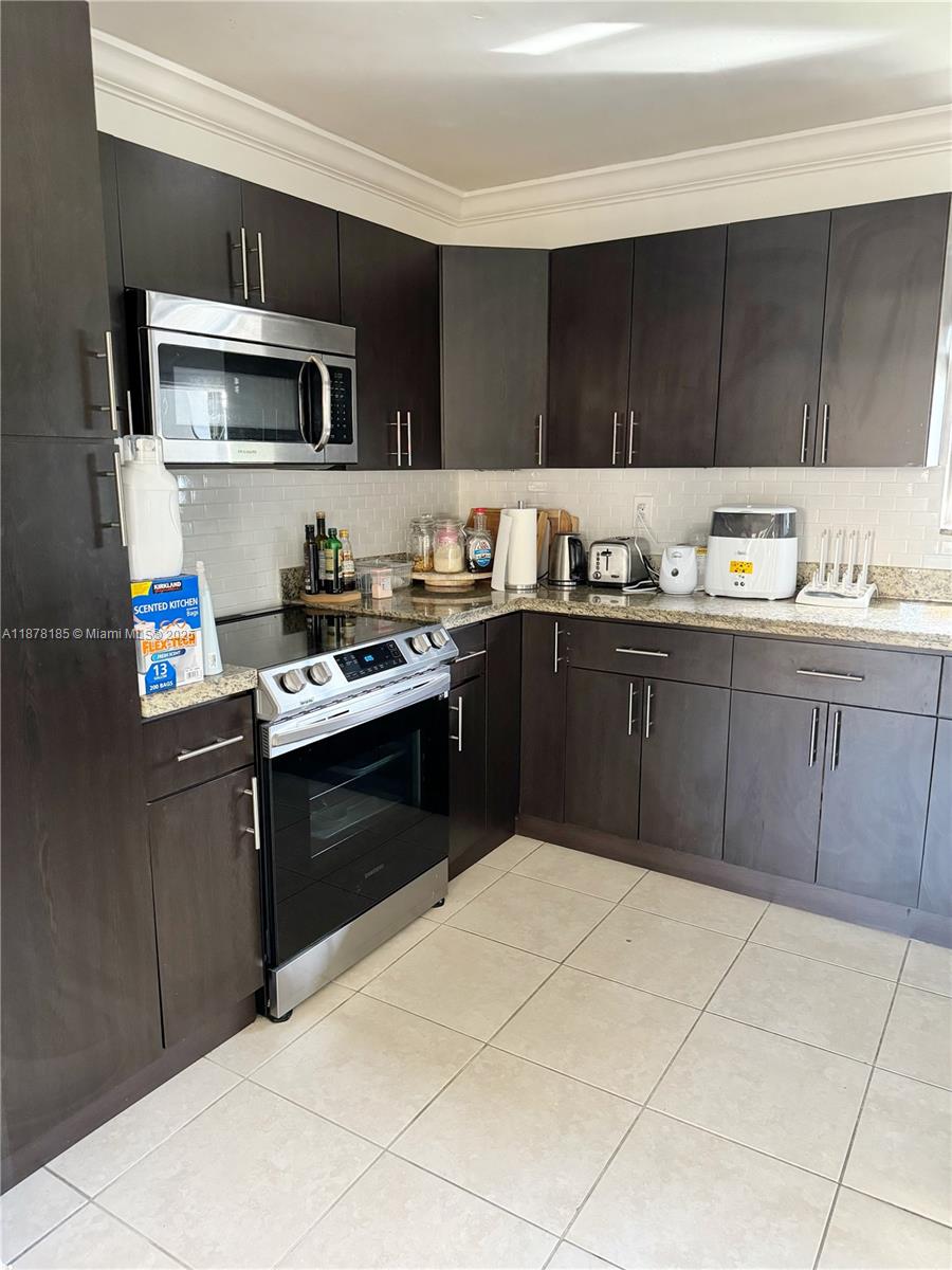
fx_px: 880
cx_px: 476
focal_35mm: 24
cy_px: 635
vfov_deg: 71.6
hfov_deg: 56.8
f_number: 1.78
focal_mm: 6.86
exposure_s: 1/60
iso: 500
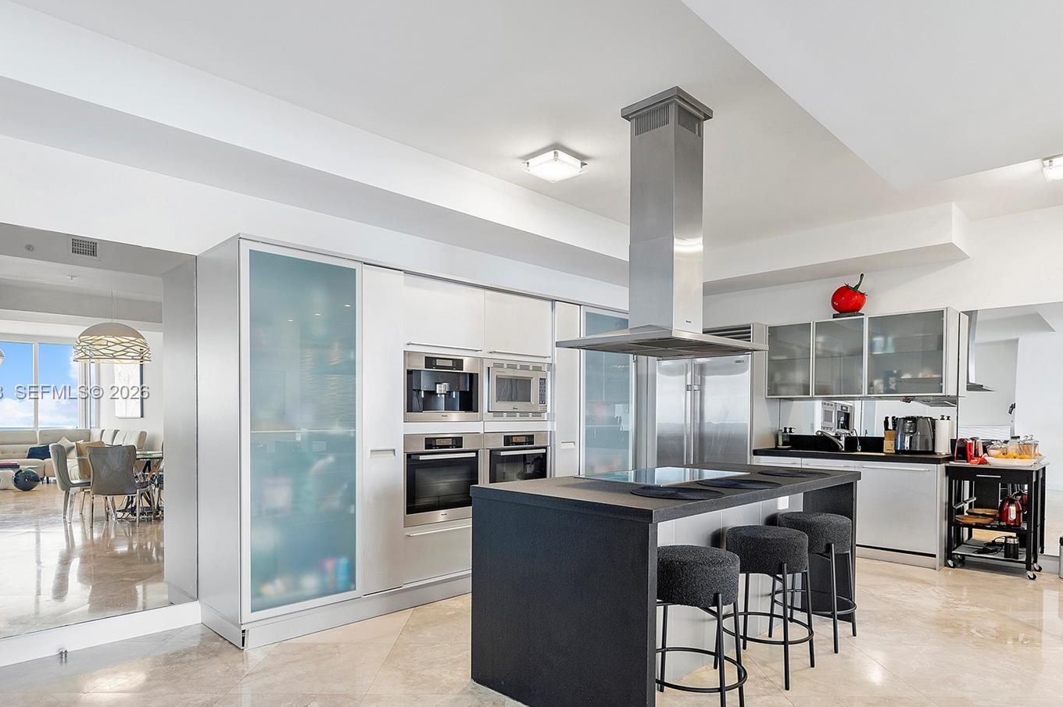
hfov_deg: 84.0
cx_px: 531
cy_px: 393
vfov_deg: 61.7
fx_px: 590
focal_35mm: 20
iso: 640
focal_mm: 17
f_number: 9
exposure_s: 1/15
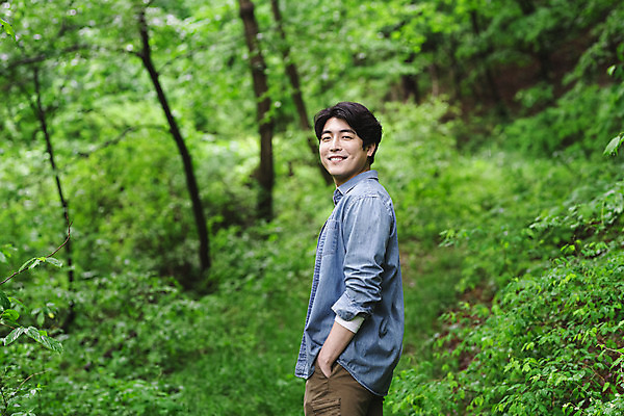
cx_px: 312
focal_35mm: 85
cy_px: 208
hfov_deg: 23.9
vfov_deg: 16.1
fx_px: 1473
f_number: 2.8
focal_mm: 85
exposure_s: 1/160
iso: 1000
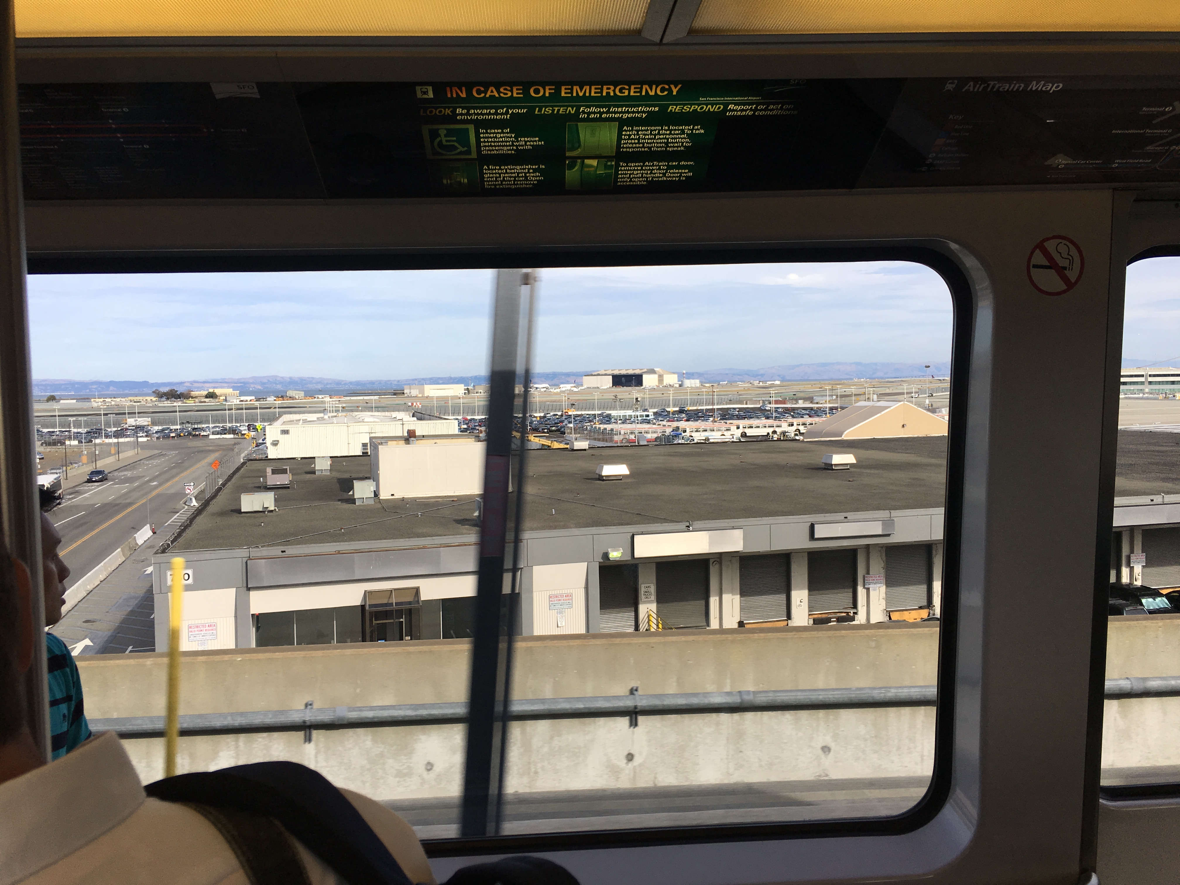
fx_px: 989
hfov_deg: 61.7
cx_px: 590
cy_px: 442
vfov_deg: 48.2
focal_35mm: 29
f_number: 2.2
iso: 25
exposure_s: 1/475
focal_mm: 4.15
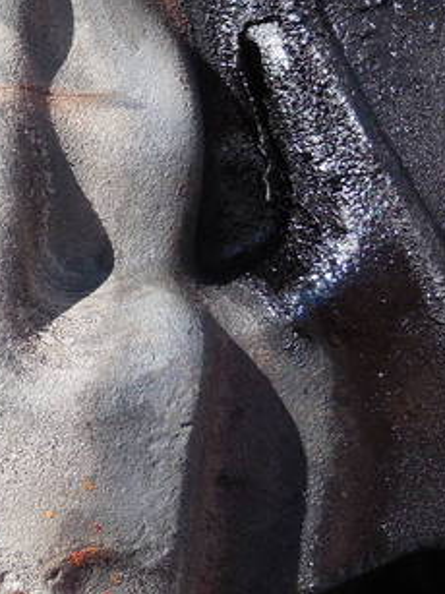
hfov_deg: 20.6
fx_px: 1132
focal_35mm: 66
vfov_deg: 28.5
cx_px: -110
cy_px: 87
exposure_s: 1/500
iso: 125
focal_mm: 4.5
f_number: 3.1
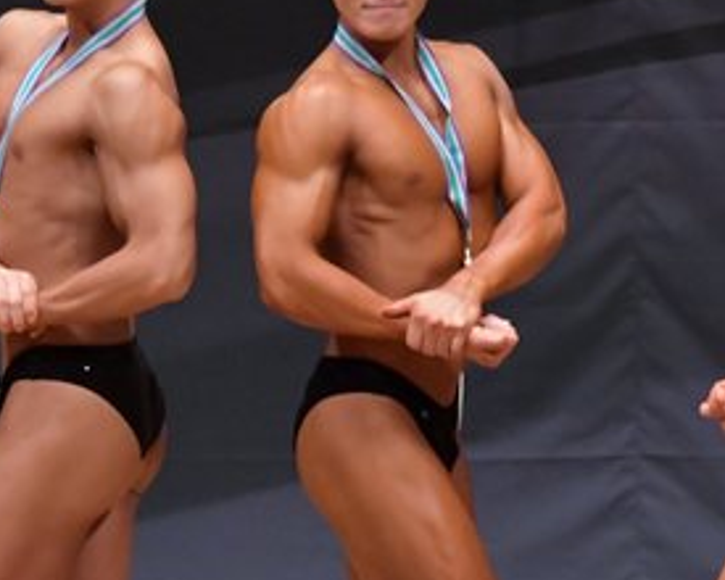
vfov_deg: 2.1
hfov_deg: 2.6
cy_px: 393
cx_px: 360
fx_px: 16179
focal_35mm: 754
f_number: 5.6
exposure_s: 1/400
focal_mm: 190
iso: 6400
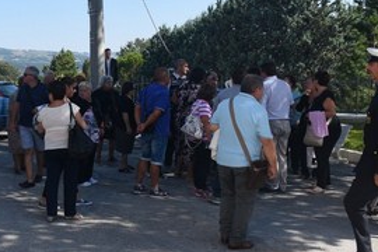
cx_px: 41
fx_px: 525
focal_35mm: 50
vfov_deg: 27.0
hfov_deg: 37.2
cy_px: 107
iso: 320
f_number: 10
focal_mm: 18
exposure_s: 1/400
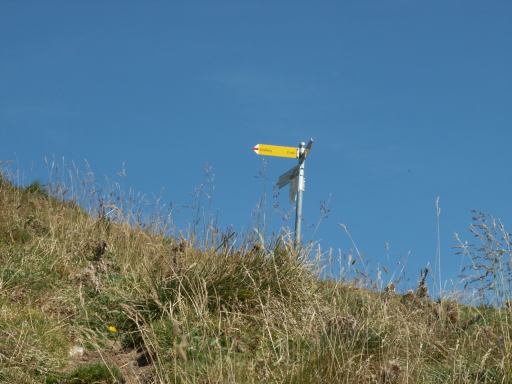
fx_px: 2263
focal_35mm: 153
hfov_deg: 12.9
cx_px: 256
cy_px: 192
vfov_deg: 9.7
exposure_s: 1/200
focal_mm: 24.96
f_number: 8
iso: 50
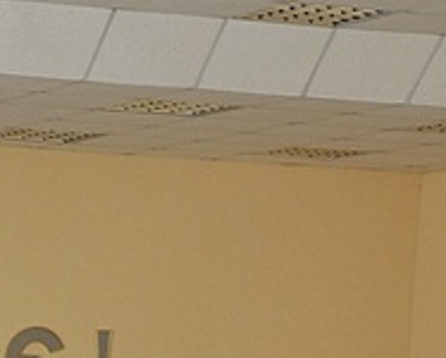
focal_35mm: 210
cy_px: 697
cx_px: -210
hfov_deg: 9.0
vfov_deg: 7.1
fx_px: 2775
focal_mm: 28
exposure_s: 1/80
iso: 200
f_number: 4.5
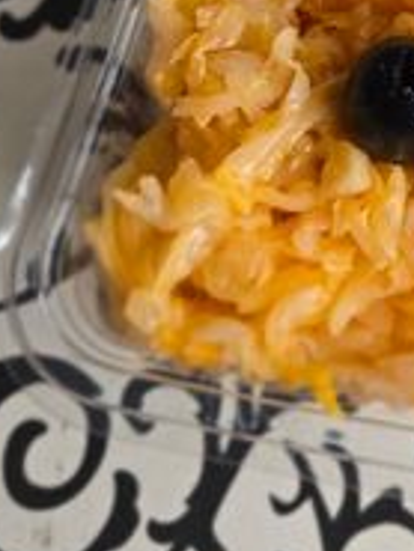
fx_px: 844
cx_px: 432
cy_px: -19
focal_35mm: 53
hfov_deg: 25.9
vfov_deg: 32.7
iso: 160
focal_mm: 6.3
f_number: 1.7
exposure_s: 1/50
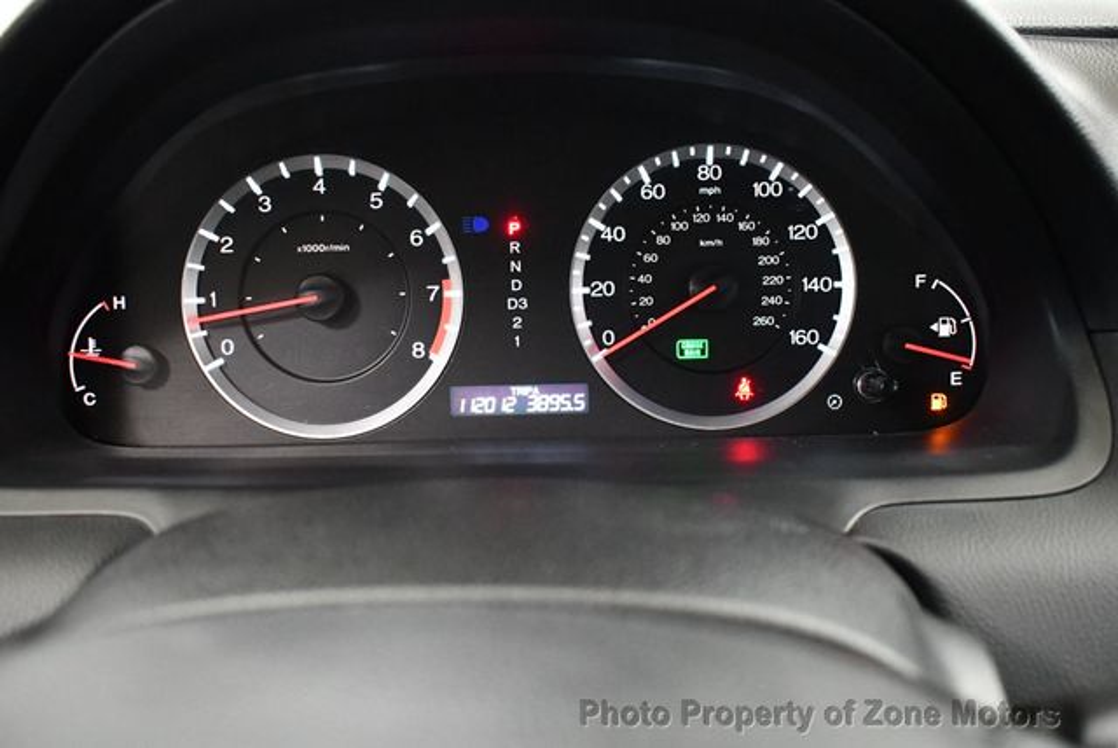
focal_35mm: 36
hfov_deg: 53.1
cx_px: 559
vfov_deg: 36.9
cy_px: 374
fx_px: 1119
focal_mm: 18
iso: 4000
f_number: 3.5
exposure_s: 1/60
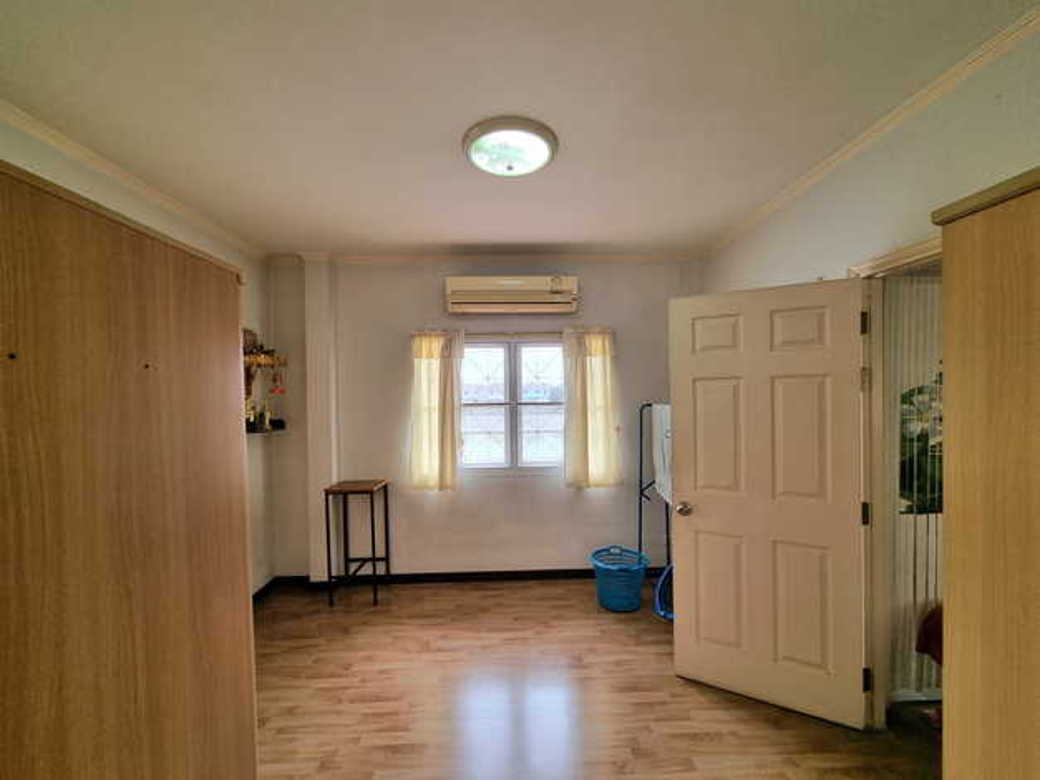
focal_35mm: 13
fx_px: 390
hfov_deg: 106.2
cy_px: 390
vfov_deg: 89.9
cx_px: 520
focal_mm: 2.2
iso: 50
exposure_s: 1/100
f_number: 2.2
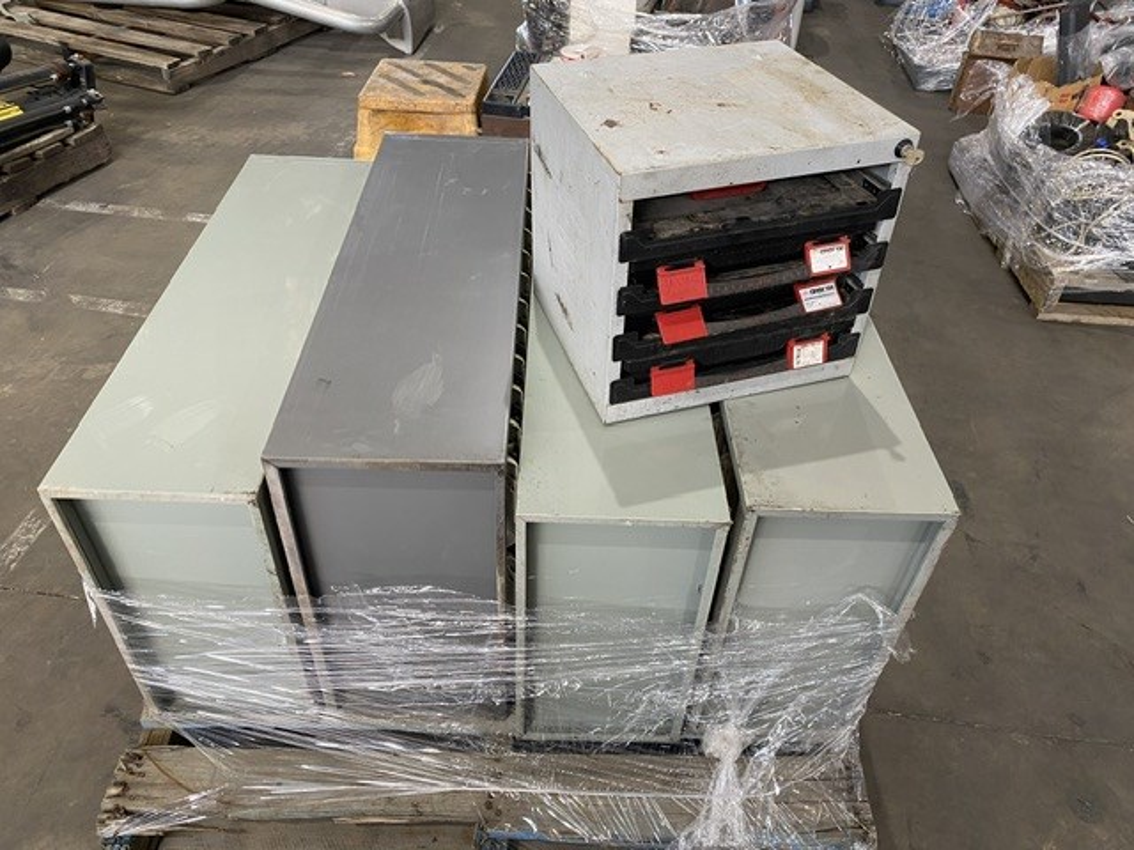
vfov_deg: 53.1
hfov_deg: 67.3
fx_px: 852
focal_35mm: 26
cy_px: 425
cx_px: 567
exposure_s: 1/60
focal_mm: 4.25
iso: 125
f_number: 1.8
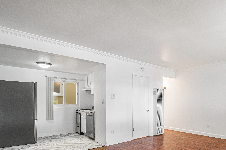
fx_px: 138
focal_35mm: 22
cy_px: 104
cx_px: 165
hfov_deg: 74.0
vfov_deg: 55.6
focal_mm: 10
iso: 320
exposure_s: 1/3
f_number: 8
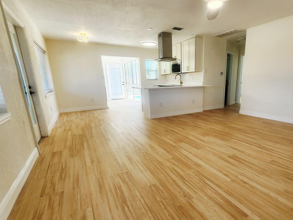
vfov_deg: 77.8
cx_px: 173
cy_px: 124
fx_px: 135
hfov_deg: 93.5
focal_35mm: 16
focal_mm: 2.2
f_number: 2.2
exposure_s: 1/120
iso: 80
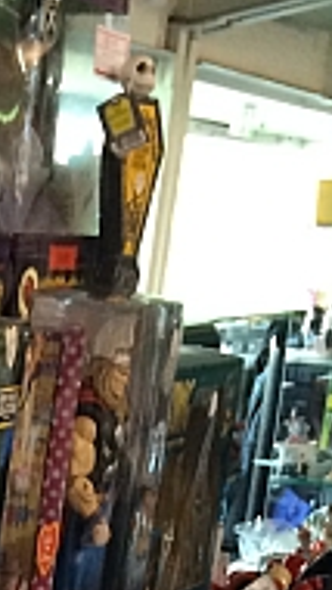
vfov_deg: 13.9
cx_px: -189
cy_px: 1174
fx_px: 2048
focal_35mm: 131
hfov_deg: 9.0
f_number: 2.2
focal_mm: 4.12
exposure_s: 1/33
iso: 160
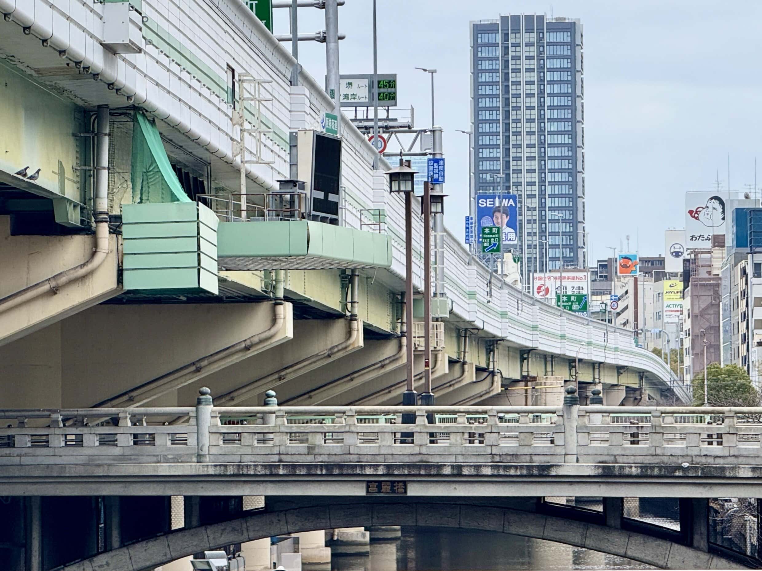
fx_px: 2641
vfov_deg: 12.3
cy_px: 286
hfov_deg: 16.4
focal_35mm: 120
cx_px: 381
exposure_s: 1/721
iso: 64
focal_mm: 15.66
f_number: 2.8
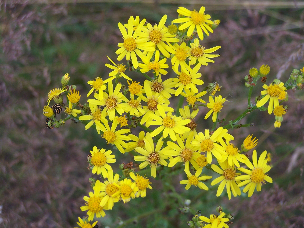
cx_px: 152
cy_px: 114
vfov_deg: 12.7
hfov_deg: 16.8
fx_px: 1028
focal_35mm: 117
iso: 80
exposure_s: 1/180
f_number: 3.2
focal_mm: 19.4
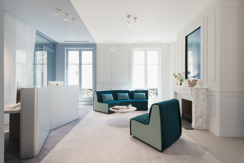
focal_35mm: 19
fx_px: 129
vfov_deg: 64.6
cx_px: 122
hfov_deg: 86.9
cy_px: 82
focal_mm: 19
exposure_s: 1/8
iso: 200
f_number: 11
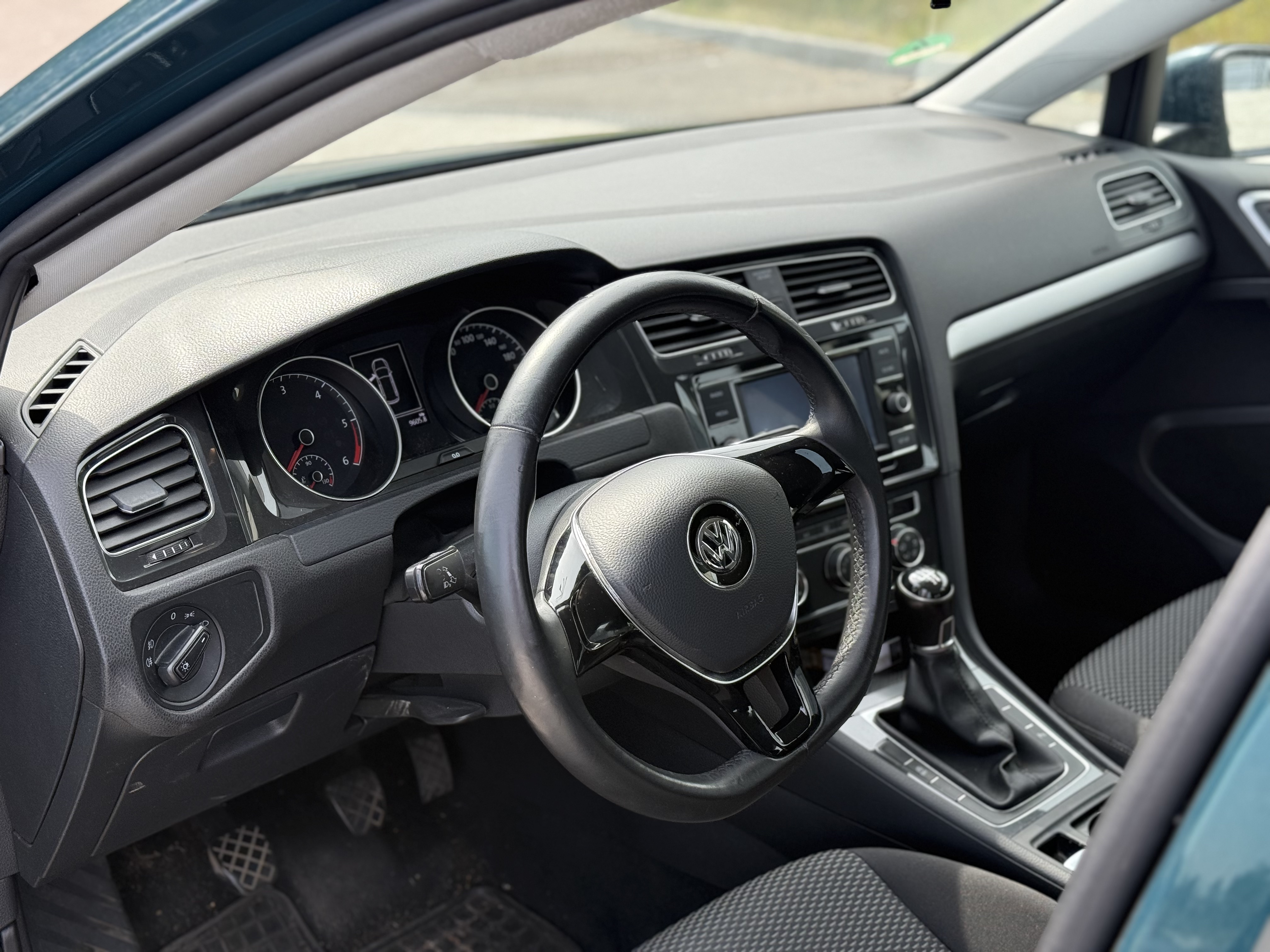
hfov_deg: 39.7
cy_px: 476
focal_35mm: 48
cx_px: 635
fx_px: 1761
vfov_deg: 30.3
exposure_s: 1/712
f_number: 1.78
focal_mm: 6.76
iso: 80
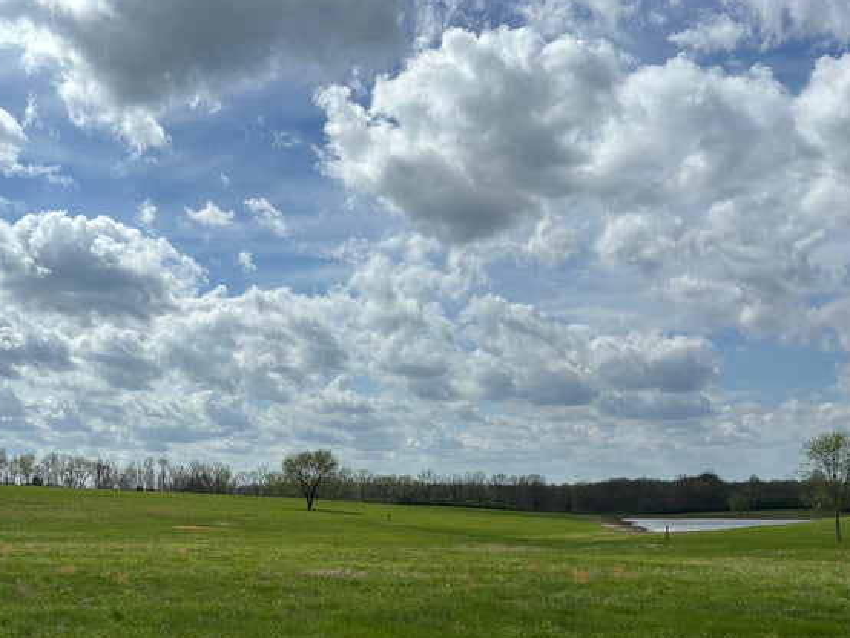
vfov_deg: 35.4
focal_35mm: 40
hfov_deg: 45.8
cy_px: 462
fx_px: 983
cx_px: 262
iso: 50
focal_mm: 5.96
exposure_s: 1/8333
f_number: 1.6
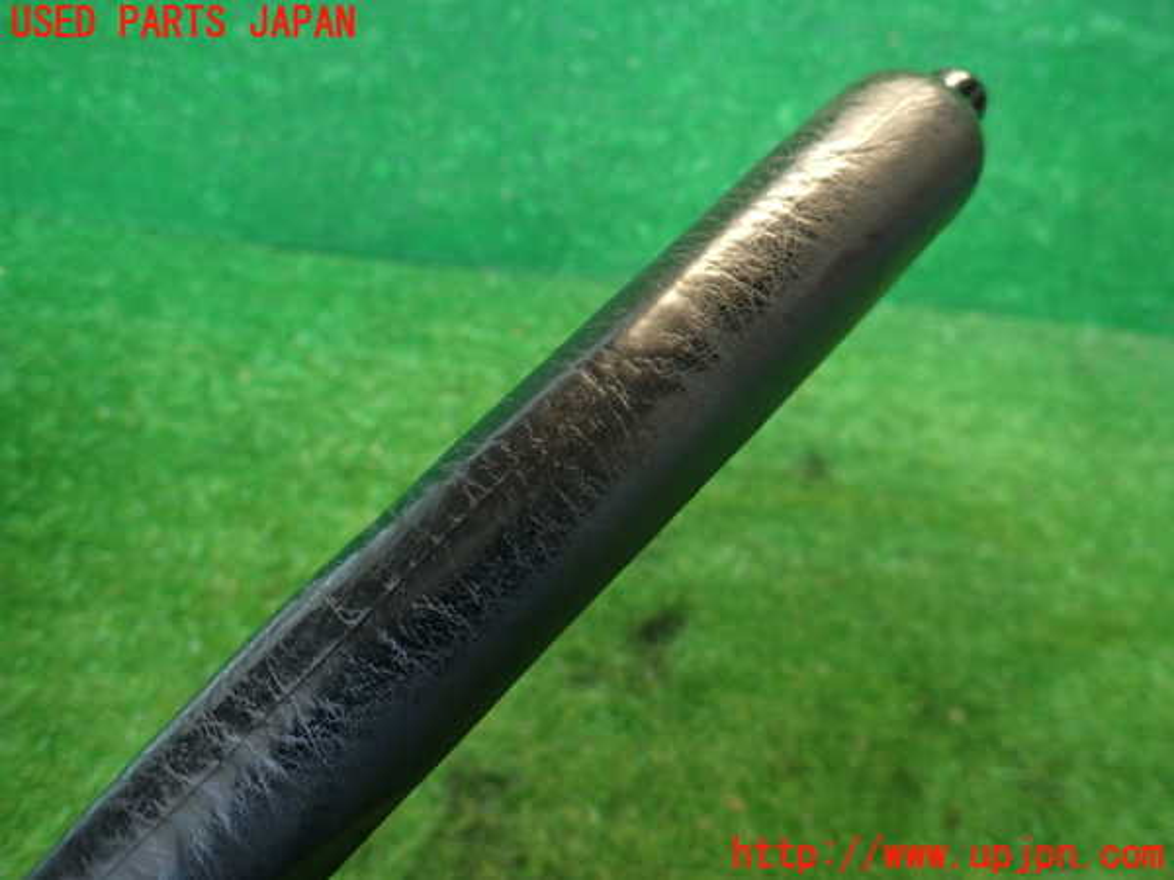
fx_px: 848
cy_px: 440
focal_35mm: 25
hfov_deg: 69.4
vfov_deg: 54.9
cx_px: 587
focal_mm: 4.5
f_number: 2
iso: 200
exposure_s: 1/30
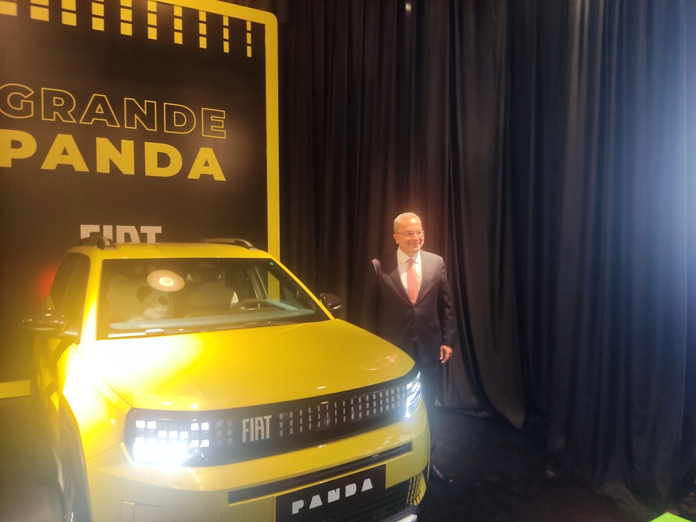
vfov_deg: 54.9
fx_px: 503
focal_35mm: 25
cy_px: 261
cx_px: 348
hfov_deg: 69.4
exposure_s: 1/33
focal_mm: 4.71
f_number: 1.79
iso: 138
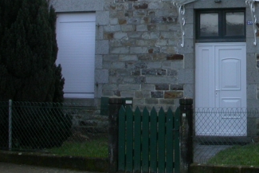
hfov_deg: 23.6
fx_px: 597
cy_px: -1
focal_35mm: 83
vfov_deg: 16.1
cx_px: 250
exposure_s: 1/203
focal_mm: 7.85
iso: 100
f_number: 6
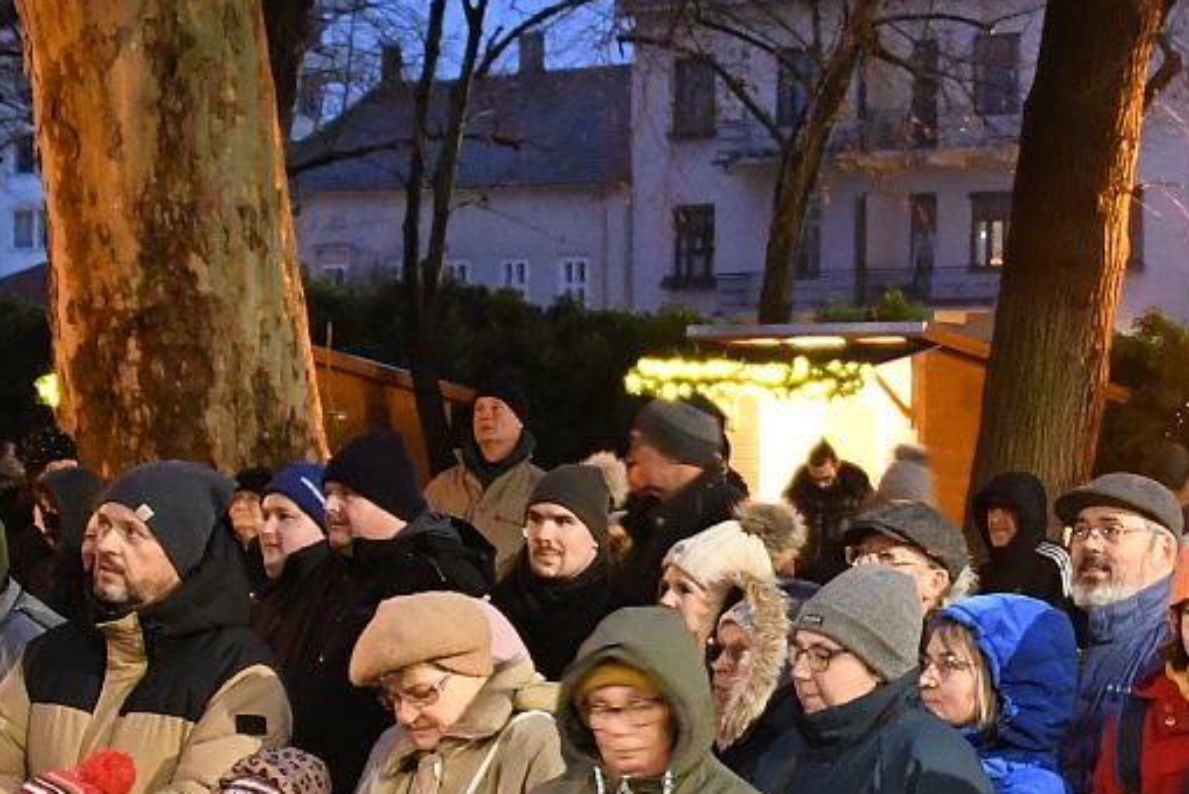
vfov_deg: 10.3
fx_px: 4362
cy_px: 765
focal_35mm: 132
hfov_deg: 15.3
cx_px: 1184
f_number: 3.5
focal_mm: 28
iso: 5000
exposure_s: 1/13
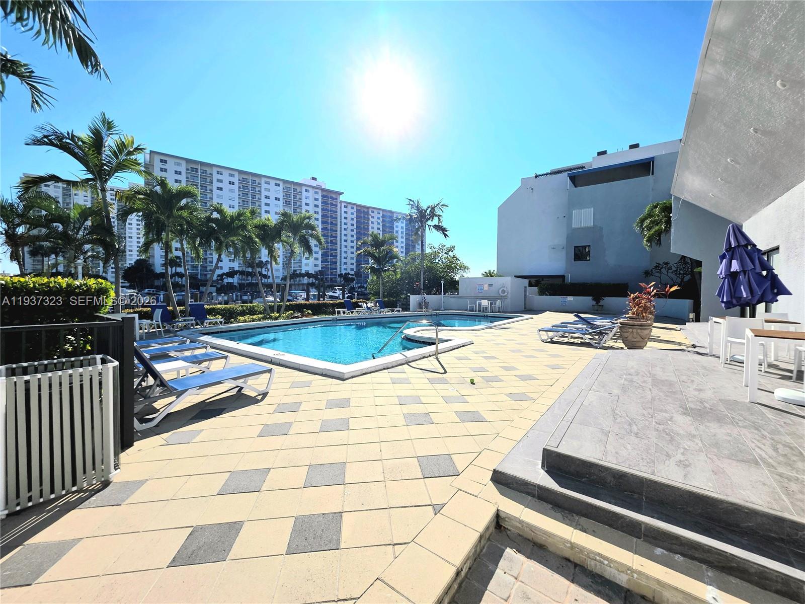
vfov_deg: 89.9
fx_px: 302
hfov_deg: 106.2
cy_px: 302
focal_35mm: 13
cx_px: 402
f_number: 1.9
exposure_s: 1/5000
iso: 40
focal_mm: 2.2
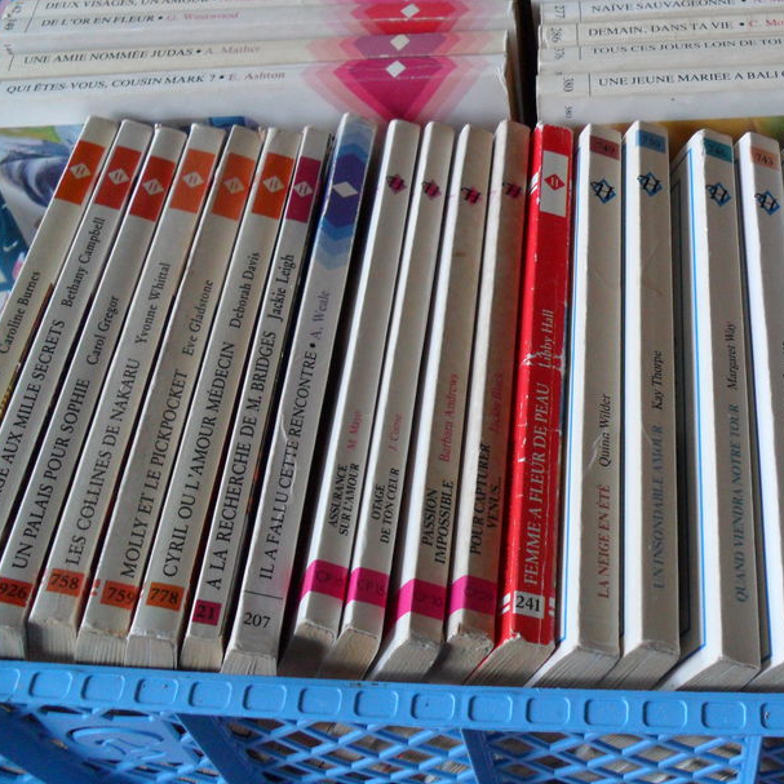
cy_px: 307
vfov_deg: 33.3
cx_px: 549
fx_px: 1307
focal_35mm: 51
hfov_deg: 33.0
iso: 200
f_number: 3
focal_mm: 6.3
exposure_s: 1/30
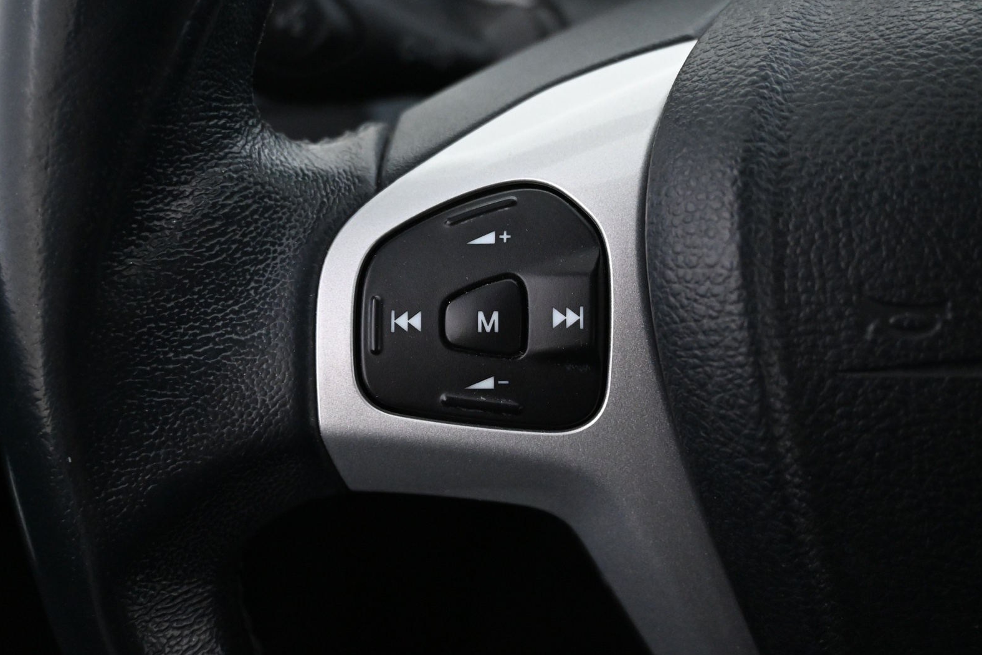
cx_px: 492
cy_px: 325
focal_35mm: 37
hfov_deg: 51.9
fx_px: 1009
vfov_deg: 35.9
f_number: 4.2
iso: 4000
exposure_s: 1/40
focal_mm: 24
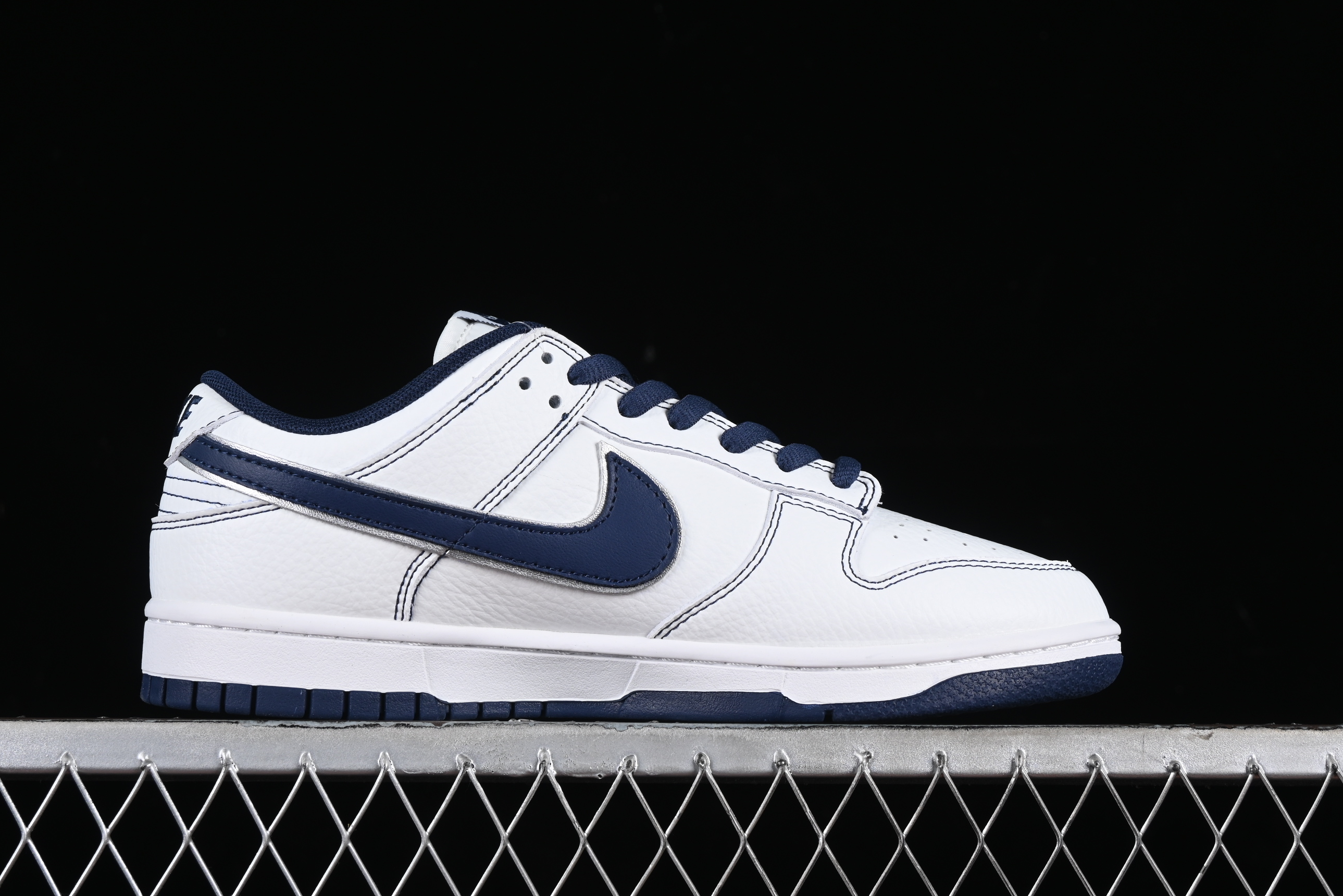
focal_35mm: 81
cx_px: 640
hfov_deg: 25.1
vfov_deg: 16.9
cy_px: 418
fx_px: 3022
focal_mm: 50
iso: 160
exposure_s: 1/80
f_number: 8
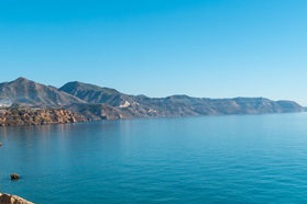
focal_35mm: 55
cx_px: 105
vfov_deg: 23.8
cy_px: 190
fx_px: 469
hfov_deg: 35.9
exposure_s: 1/320
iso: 100
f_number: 8
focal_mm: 16
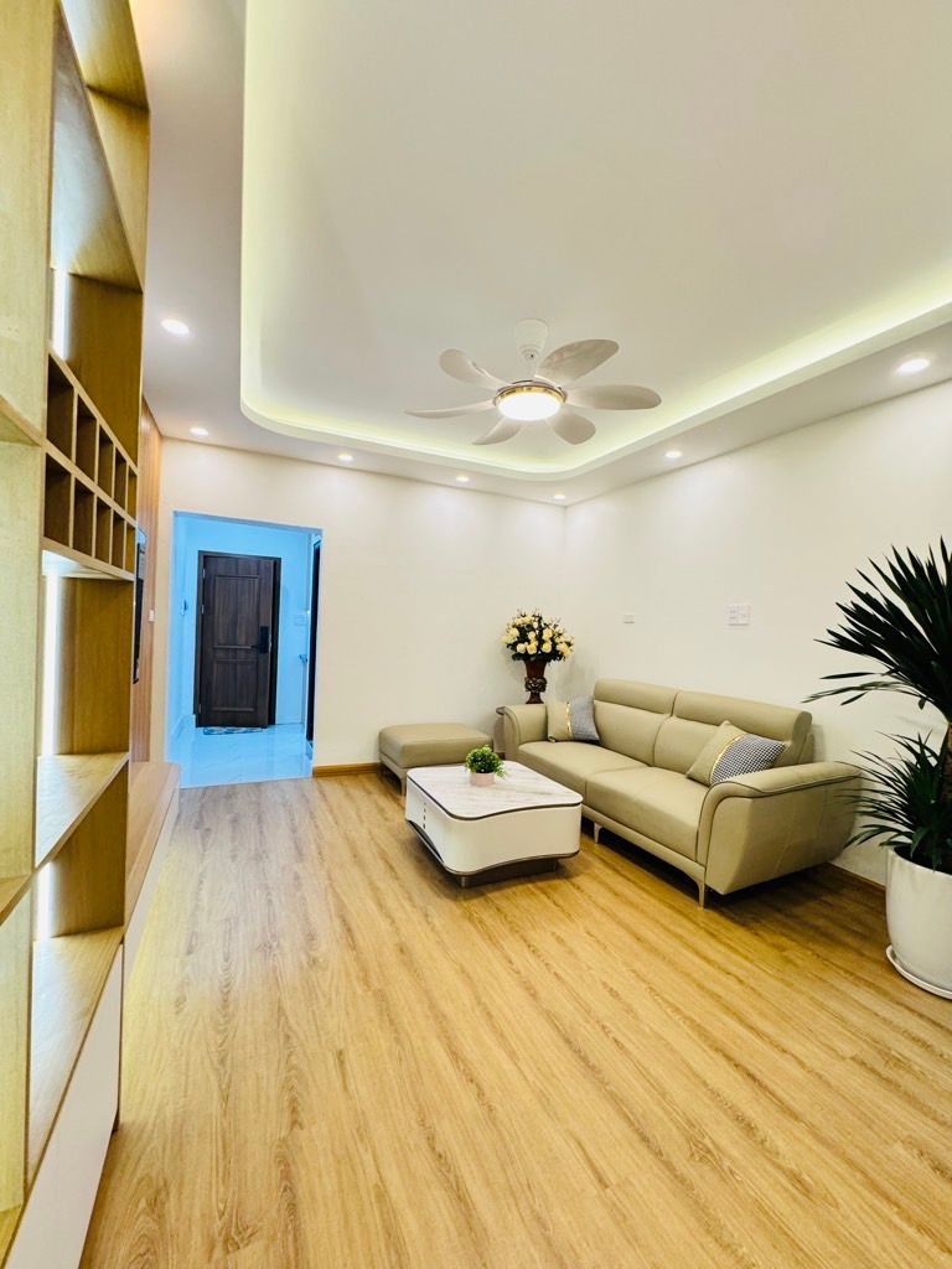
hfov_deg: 85.7
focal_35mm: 14
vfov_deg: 102.1
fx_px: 513
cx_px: 476
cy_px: 634
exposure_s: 1/100
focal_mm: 2.22
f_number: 2.2
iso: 250
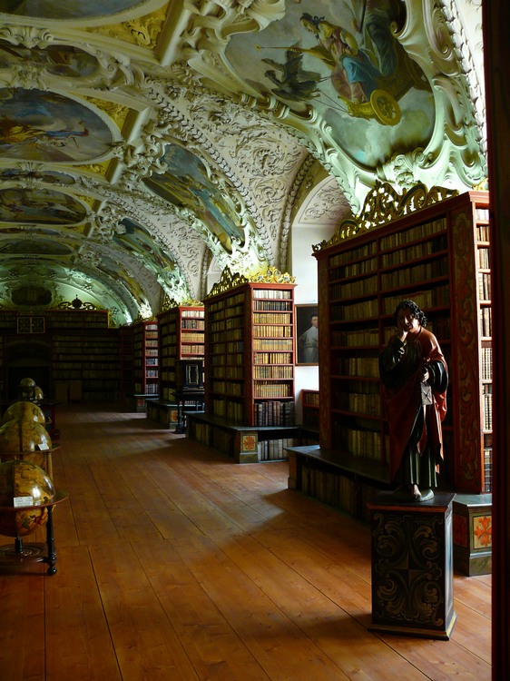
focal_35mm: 35
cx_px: 255
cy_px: 340
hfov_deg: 40.7
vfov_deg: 52.6
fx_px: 688
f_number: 2.8
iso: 200
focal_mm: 7.4
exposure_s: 1/15
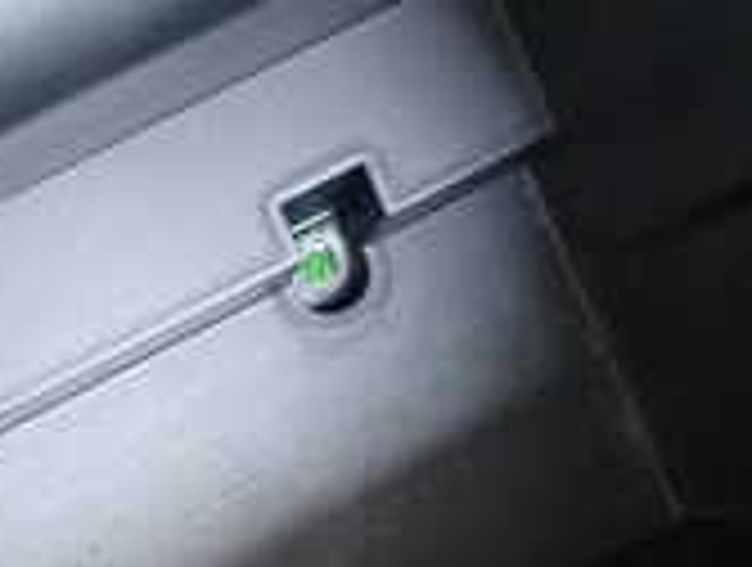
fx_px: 2808
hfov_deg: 15.0
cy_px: 688
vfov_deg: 11.3
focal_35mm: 129
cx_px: -14
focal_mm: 6.37
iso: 1600
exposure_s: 1/125
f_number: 2.5
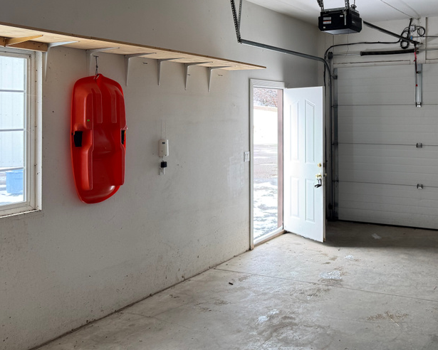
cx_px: 311
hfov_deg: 45.7
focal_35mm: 39
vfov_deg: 37.6
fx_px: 506
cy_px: 105
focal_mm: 6.76
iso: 64
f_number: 1.78
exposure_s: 1/121
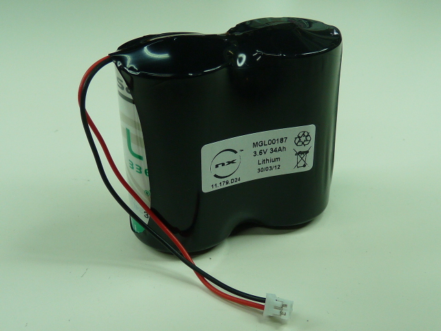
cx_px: 220
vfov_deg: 30.3
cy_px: 166
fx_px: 612
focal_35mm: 48
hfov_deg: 39.7
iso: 100
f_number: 2.8
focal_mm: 4.8
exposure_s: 1/80
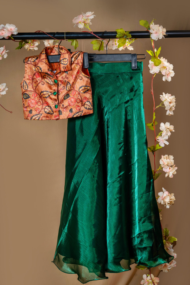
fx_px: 562
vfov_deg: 28.5
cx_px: 95
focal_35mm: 71
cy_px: 142
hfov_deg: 19.2
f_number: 8
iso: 50
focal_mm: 71
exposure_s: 1/200
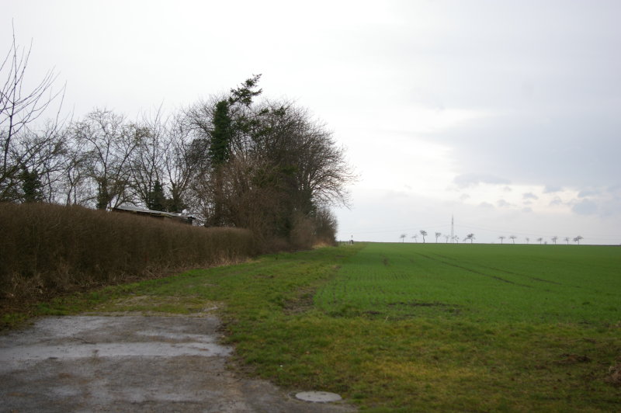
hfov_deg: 37.9
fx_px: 905
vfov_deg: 25.7
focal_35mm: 52
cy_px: 206
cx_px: 310
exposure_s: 1/350
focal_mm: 35
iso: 200
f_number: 4.5
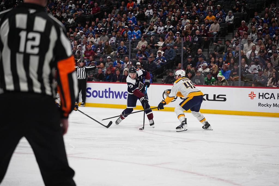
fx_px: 698
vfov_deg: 15.2
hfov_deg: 22.6
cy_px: 93
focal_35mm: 90
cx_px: 140
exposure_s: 1/3200
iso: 2000
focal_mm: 90
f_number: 3.2
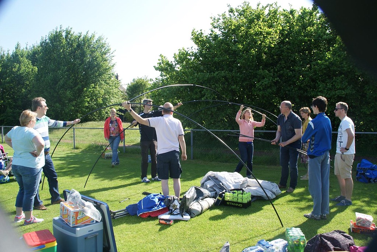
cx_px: 188
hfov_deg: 67.3
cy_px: 126
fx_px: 283
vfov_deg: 48.0
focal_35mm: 27
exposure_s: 1/80
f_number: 8
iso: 100
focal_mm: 18
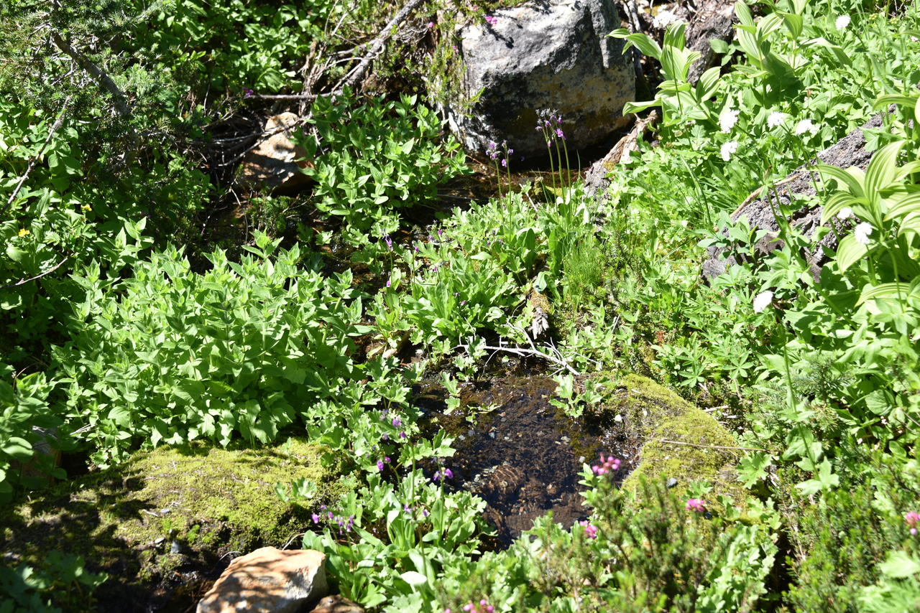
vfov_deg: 19.5
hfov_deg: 28.8
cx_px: 460
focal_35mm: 70
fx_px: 1789
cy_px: 306
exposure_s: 1/160
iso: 100
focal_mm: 70
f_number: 6.3
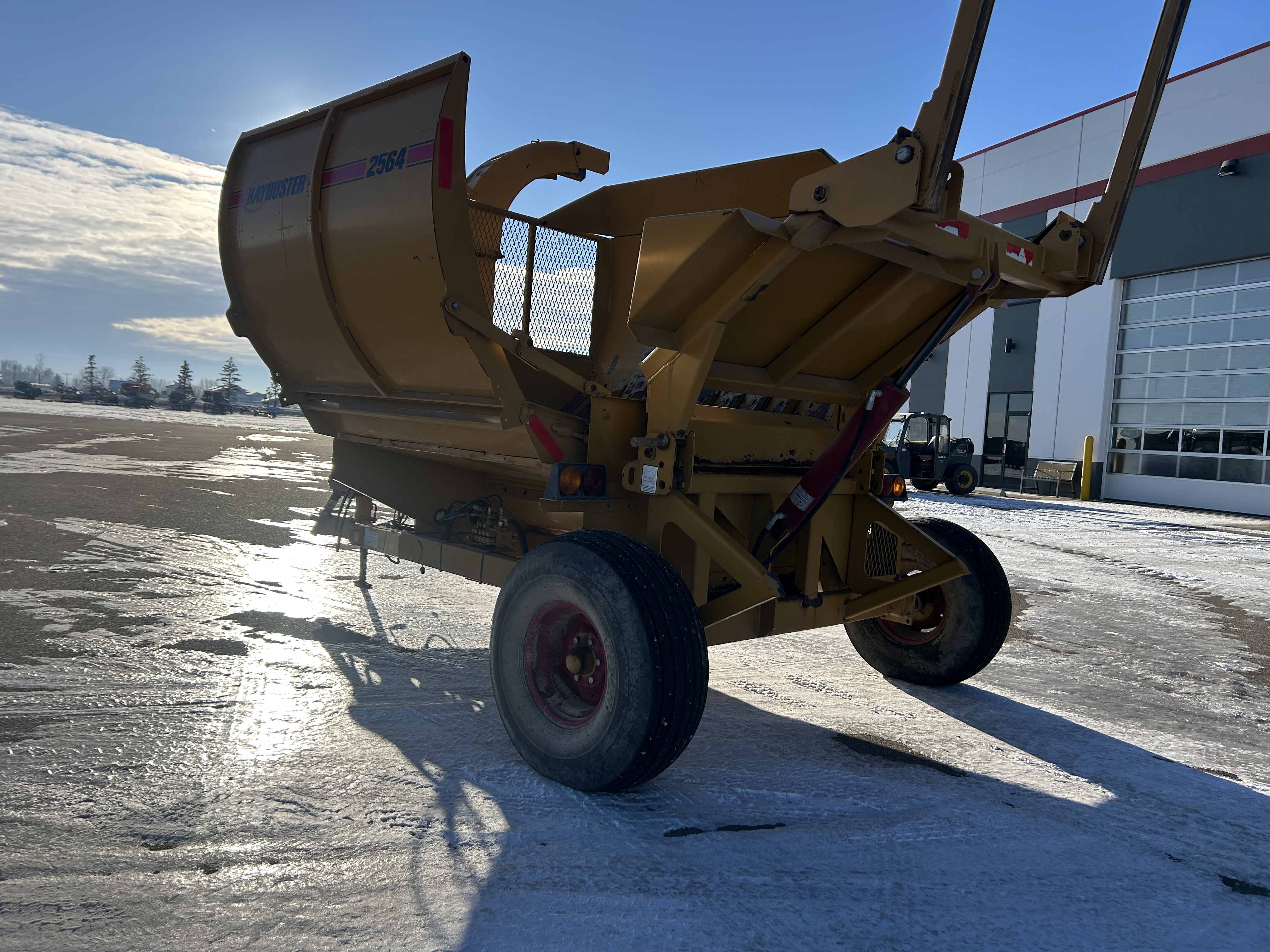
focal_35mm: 26
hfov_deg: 67.3
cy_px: 476
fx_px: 954
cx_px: 635
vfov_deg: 53.1
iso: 50
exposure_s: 1/6993
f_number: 1.5
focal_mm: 5.7
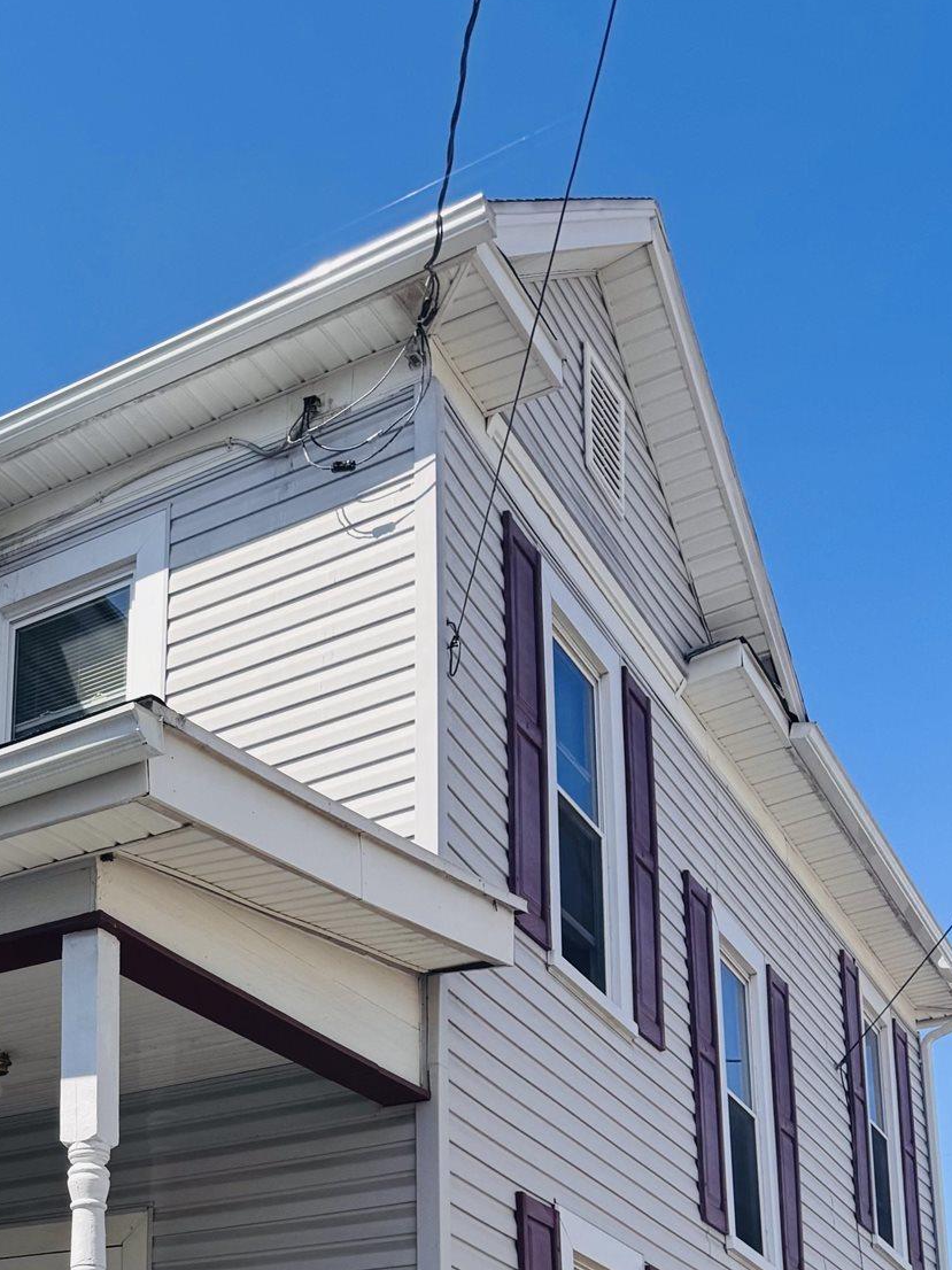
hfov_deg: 27.4
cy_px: 1252
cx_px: -8
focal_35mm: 50
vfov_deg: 34.9
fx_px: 1834
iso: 80
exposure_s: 1/4608
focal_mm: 6.76
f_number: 1.78
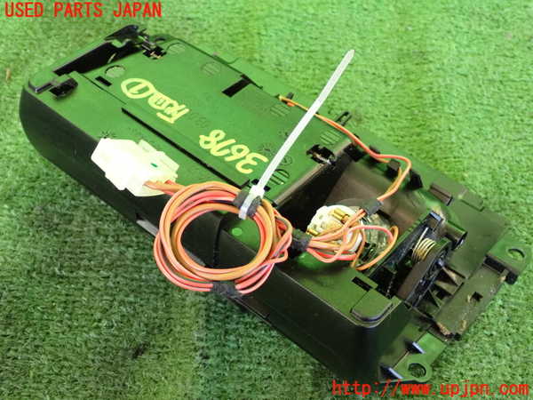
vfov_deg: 29.1
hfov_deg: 38.2
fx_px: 770
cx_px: 266
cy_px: 200
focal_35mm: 50
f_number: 3.2
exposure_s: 1/125
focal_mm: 9.01
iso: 1250
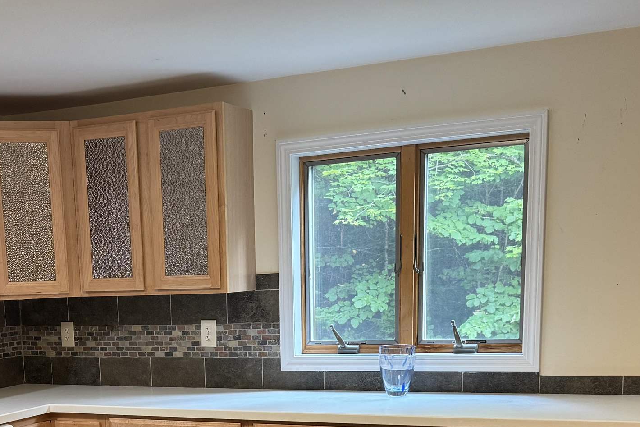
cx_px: 206
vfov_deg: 23.8
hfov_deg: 36.4
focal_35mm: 54
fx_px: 960
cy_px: 447
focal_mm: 6.76
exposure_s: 1/60
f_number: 1.78
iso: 200
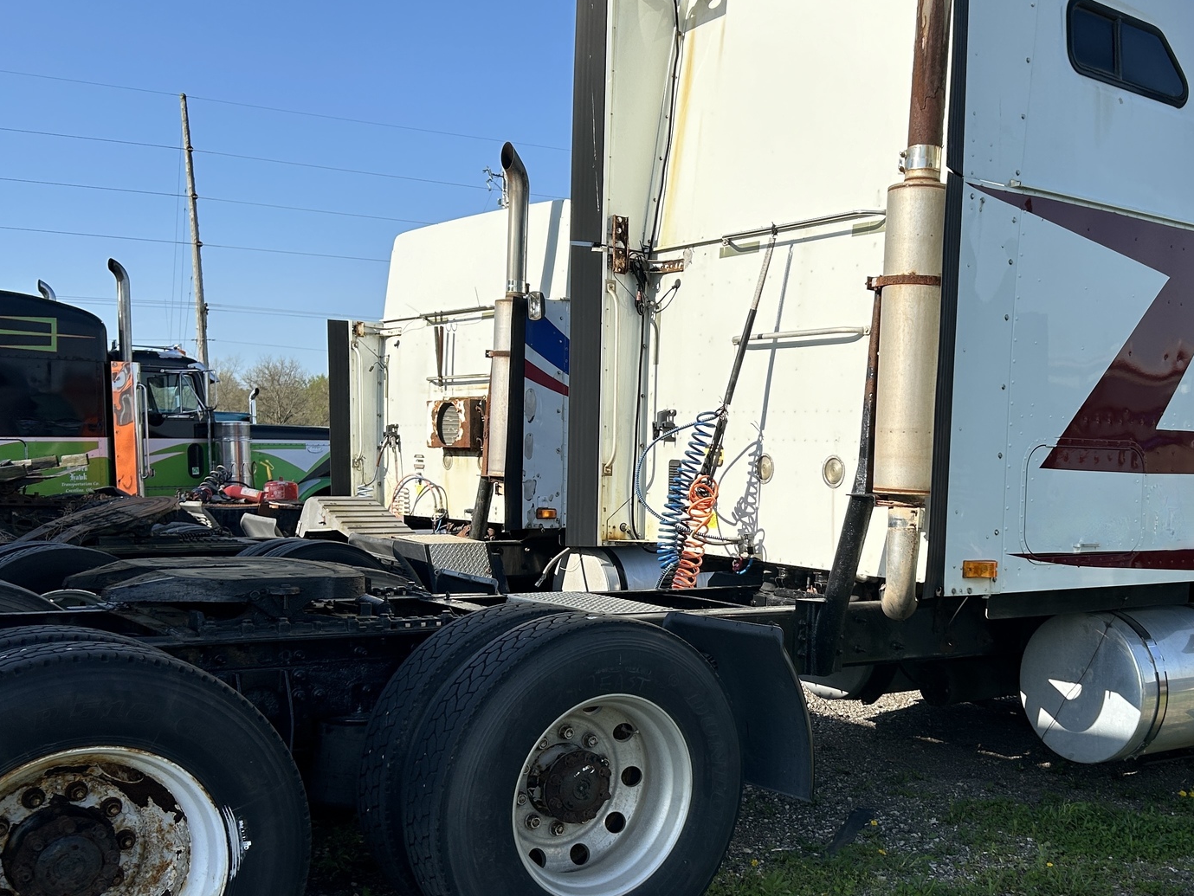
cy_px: 498
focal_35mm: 38
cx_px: 788
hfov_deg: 48.2
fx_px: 1311
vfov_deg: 37.7
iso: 50
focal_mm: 5.7
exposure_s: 1/3831
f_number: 1.5
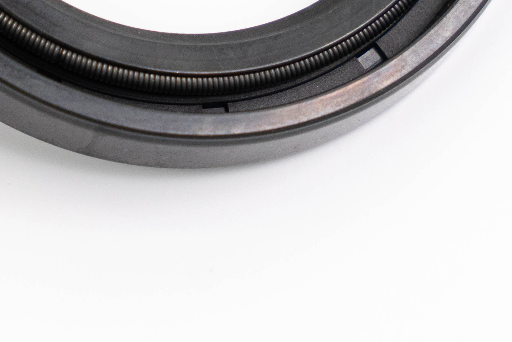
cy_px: -306
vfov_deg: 4.3
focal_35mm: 313
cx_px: 13
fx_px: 4452
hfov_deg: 6.6
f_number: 6.3
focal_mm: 70
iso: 800
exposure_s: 1/160
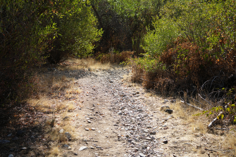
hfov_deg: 39.6
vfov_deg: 27.0
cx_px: 118
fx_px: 328
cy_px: 78
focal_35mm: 50
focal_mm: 50
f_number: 4.5
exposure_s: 1/800
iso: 200
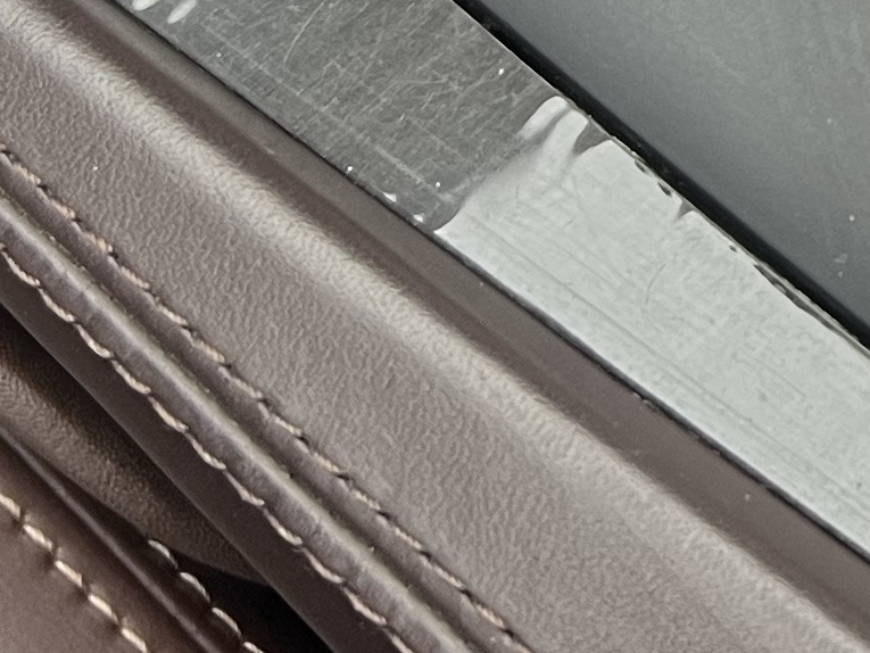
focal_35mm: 137
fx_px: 3444
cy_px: -604
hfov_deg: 13.9
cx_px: 1116
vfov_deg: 10.1
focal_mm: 5.7
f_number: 1.5
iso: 125
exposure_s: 1/80
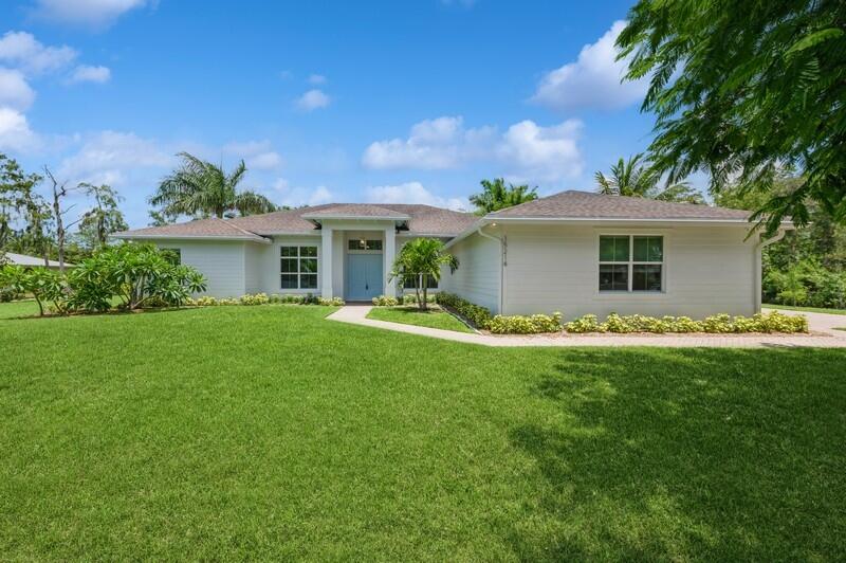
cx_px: 423
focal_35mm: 15
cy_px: 282
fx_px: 352
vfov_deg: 77.2
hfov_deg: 100.4
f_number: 8
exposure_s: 1/400
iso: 160
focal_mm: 15
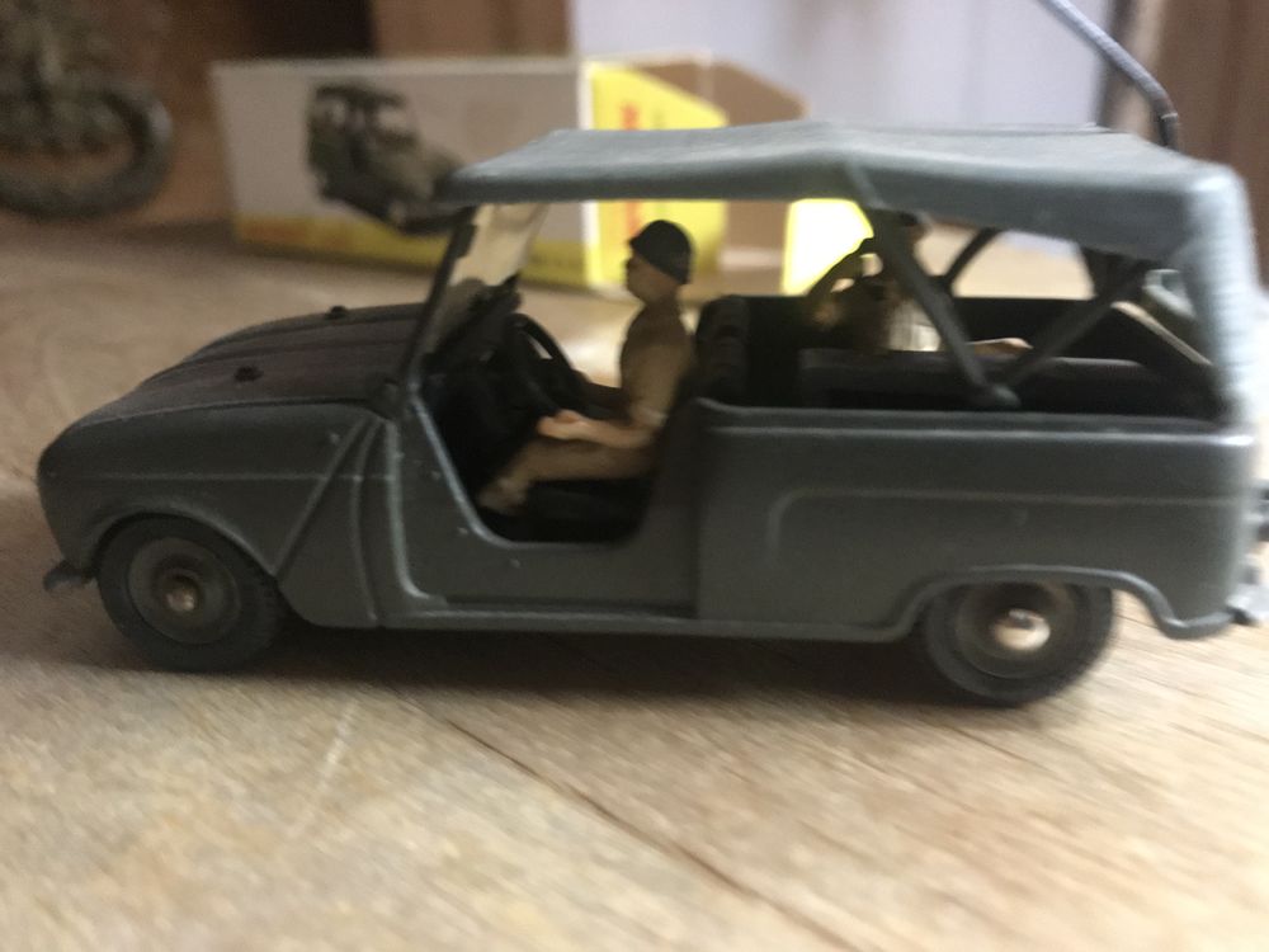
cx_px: 634
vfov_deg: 49.7
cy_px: 476
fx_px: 1026
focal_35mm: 28
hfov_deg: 63.4
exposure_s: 1/17
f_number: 1.8
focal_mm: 3.99
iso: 320
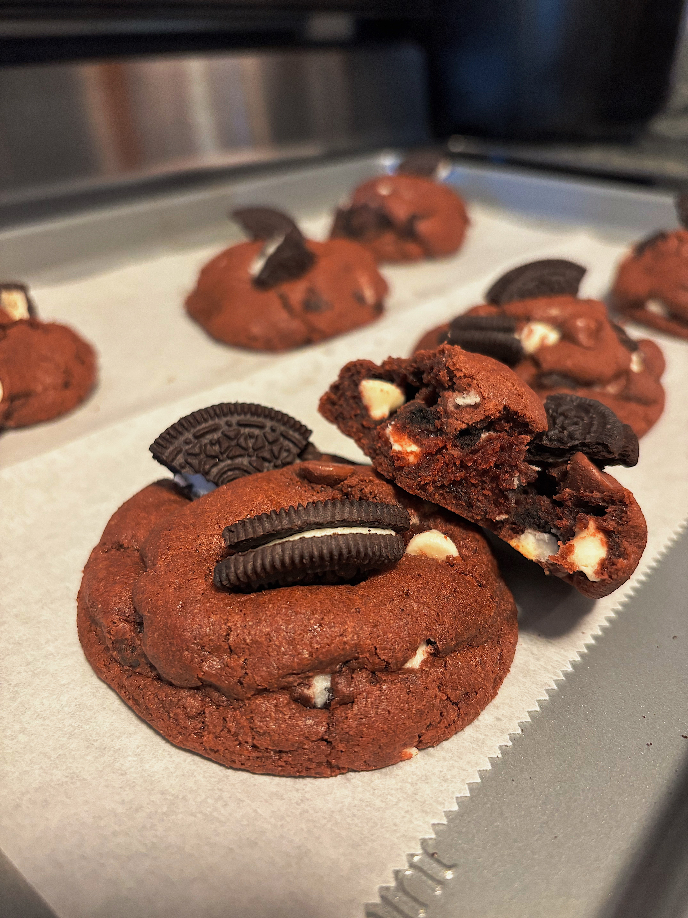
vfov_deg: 67.3
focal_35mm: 26
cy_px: 459
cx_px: 344
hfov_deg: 53.1
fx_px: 689
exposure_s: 1/40
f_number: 1.6
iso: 400
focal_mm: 5.96
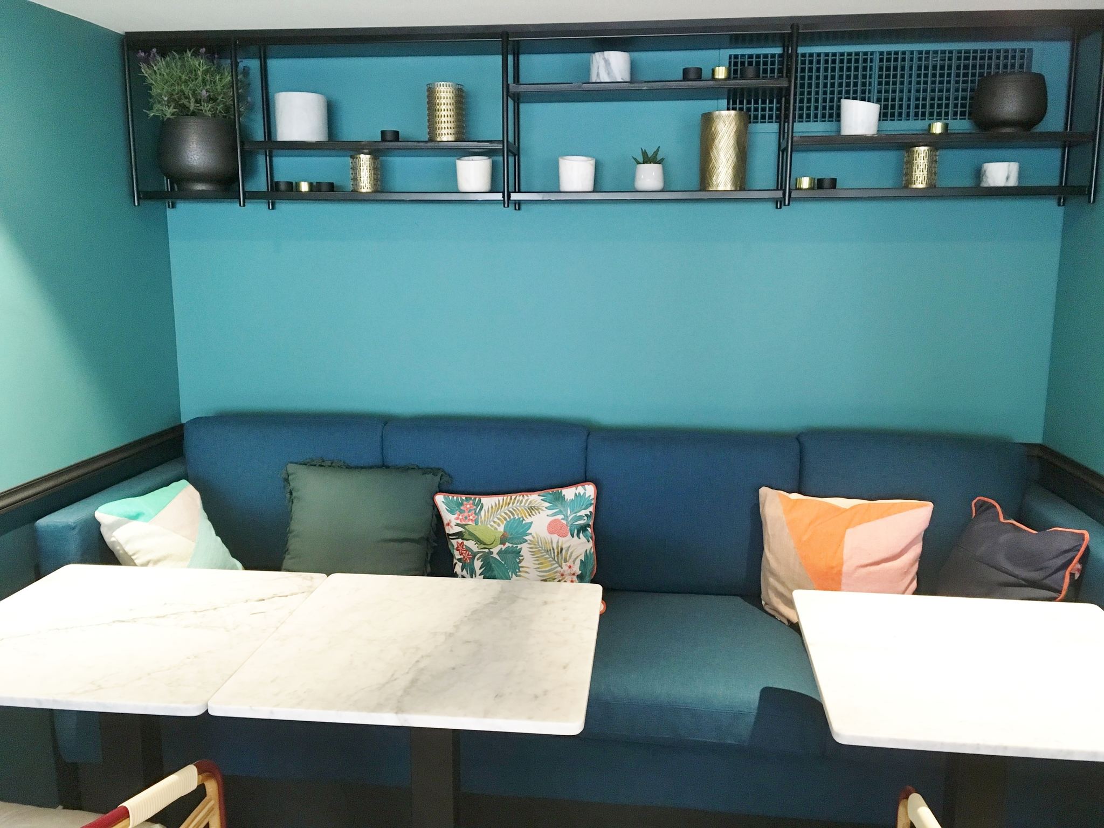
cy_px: 414
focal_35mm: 29
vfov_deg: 48.2
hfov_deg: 61.7
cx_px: 552
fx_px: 925
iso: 200
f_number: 2.2
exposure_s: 1/33
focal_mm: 4.15
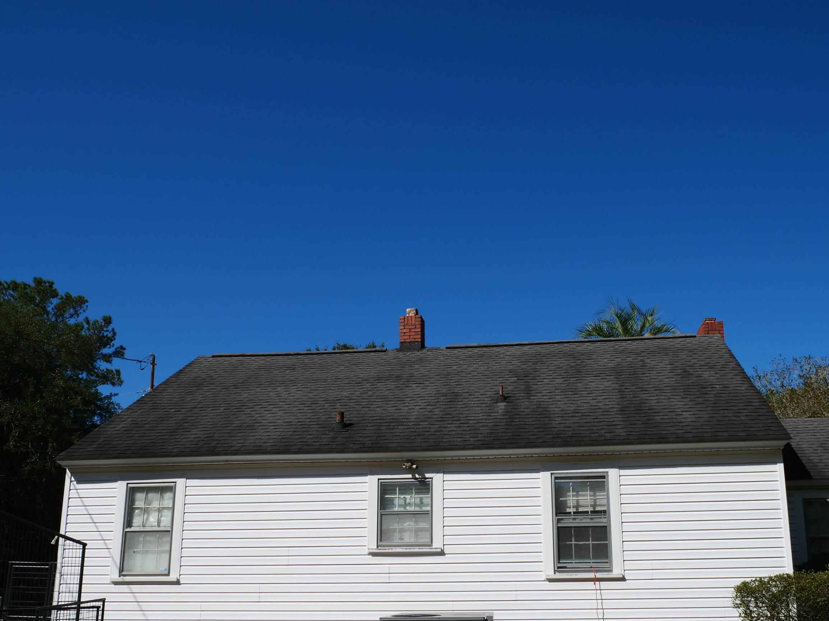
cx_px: 463
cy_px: 414
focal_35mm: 32
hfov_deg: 56.7
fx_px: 766
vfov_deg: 43.5
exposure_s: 1/640
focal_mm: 12
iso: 200
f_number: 9
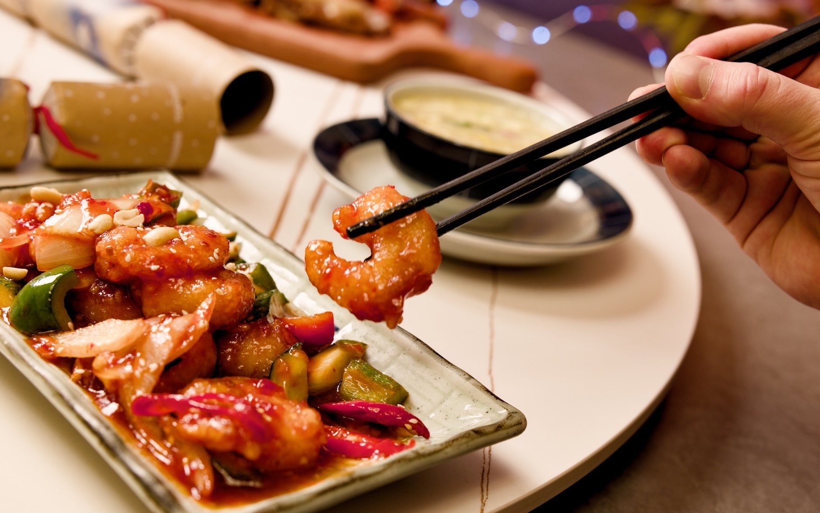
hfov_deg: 38.9
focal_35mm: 52
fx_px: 1162
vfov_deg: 24.9
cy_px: 250
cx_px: 412
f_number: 4.5
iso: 200
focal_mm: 50
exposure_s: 1/40
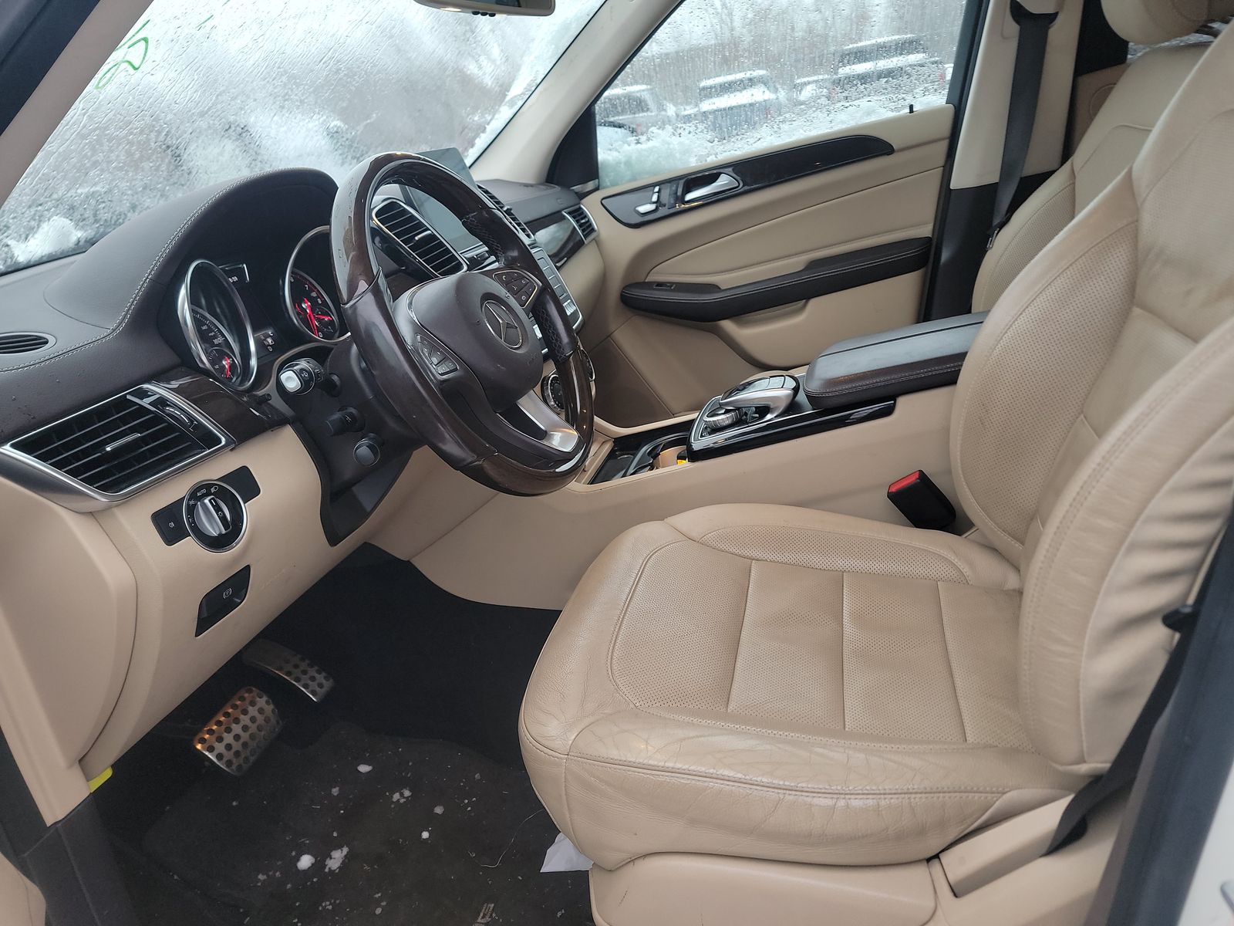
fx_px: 856
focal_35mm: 24
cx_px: 617
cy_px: 463
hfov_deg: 71.6
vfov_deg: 56.8
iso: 185
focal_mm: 6.7
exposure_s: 1/59
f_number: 1.8
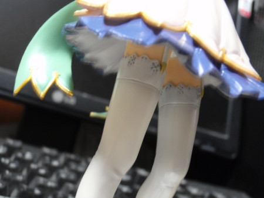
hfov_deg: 46.8
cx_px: 132
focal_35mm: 40
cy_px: 99
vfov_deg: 36.0
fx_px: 305
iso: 320
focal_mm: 7.25
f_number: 3.9
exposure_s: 1/4
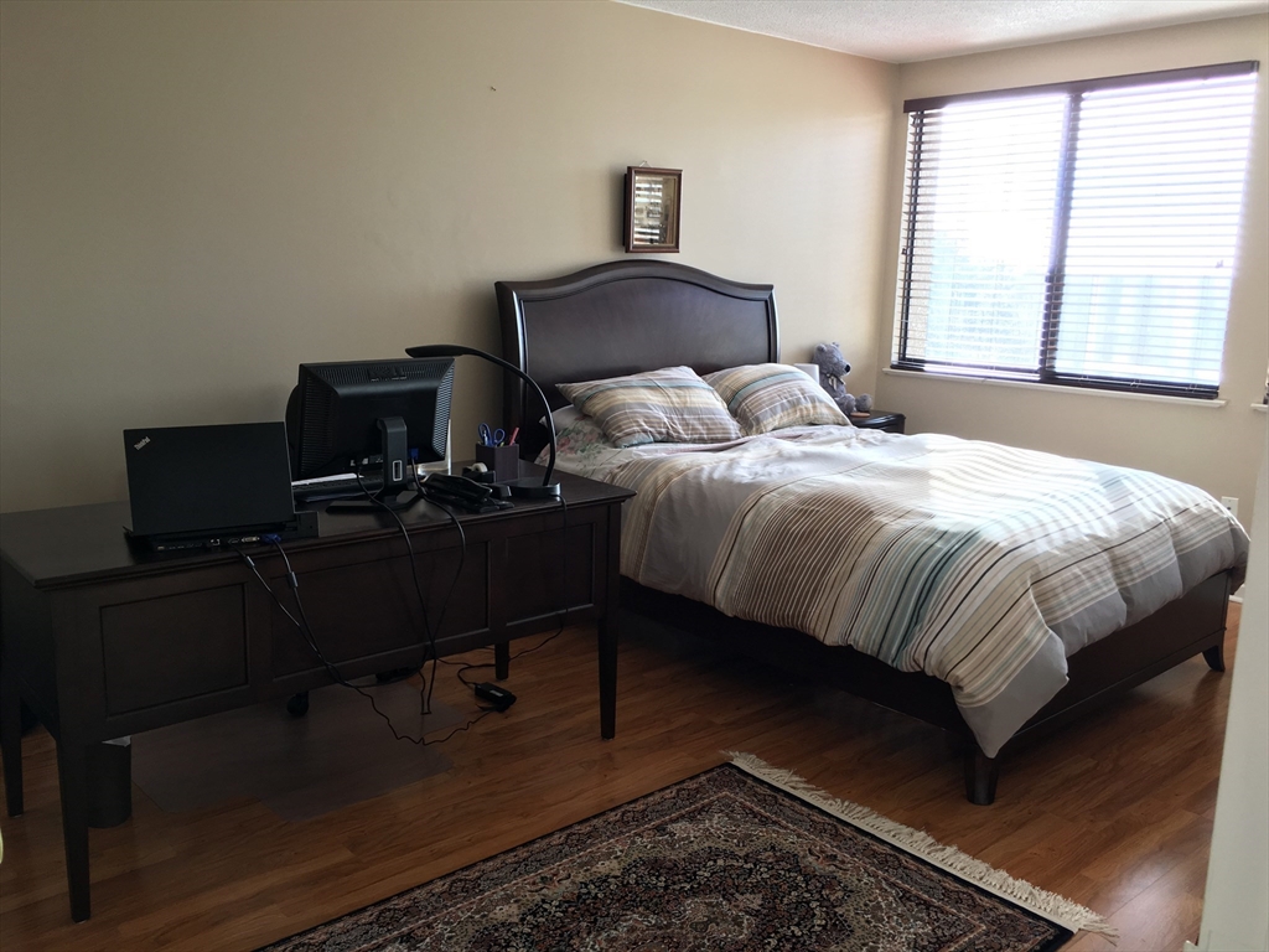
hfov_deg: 61.7
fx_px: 1063
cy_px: 476
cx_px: 634
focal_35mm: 29
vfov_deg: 48.2
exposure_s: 1/40
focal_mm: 4.15
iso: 32
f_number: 2.2
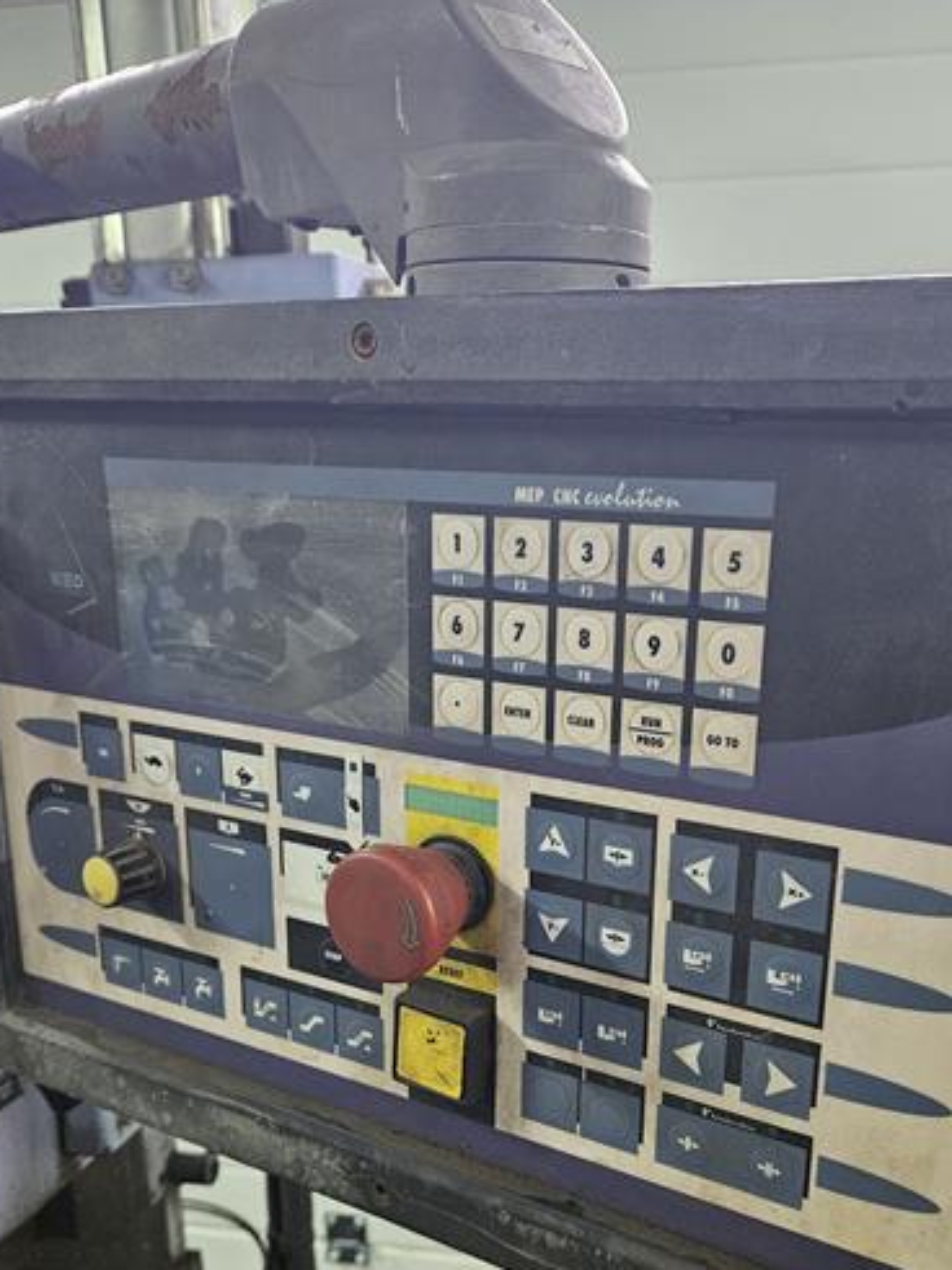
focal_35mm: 36
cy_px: 859
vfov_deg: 50.3
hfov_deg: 39.6
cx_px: 499
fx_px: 1321
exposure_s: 1/33
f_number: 1.8
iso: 500
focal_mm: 5.4
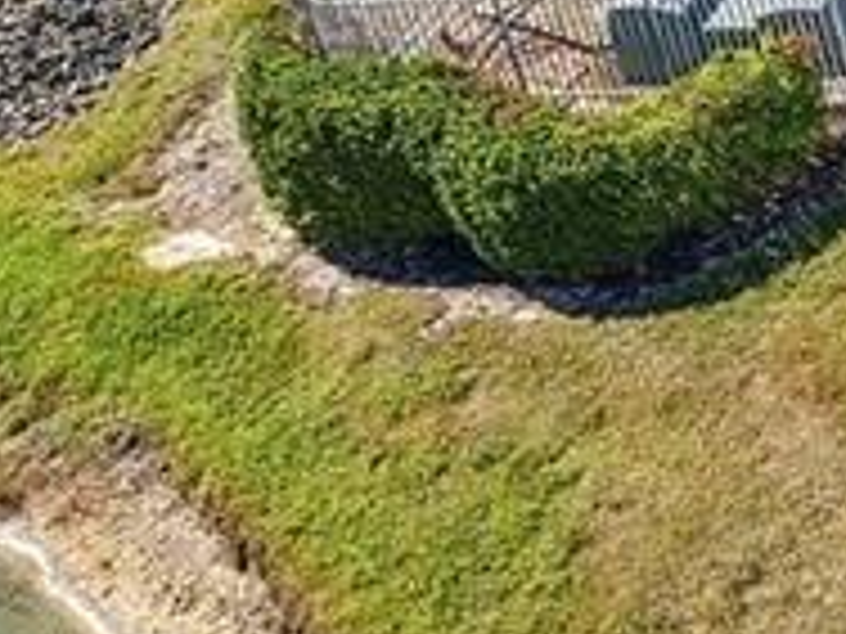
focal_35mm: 131
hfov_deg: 11.6
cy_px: -180
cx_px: 2205
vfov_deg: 11.1
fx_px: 3202
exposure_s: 1/3200
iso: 100
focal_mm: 8.7
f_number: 1.8
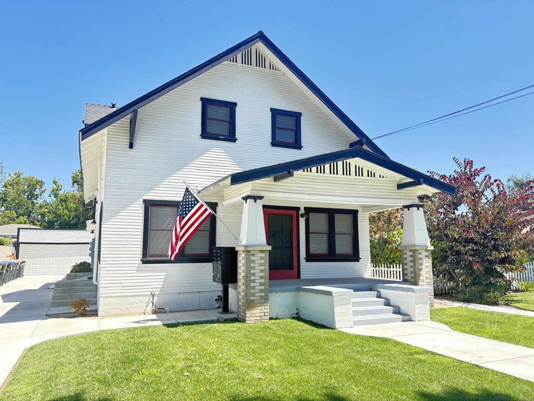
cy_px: 200
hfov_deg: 67.3
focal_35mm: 26
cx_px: 267
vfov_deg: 53.1
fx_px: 401
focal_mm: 5.96
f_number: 1.6
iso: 50
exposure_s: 1/448
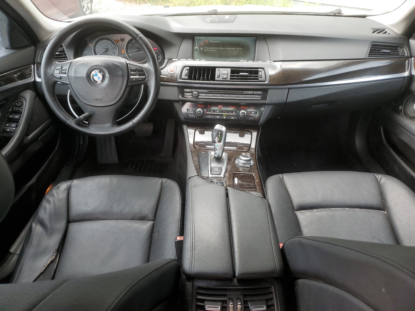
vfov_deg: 53.1
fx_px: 312
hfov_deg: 67.3
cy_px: 156
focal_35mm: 26
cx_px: 208
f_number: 1.5
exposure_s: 1/128
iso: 50
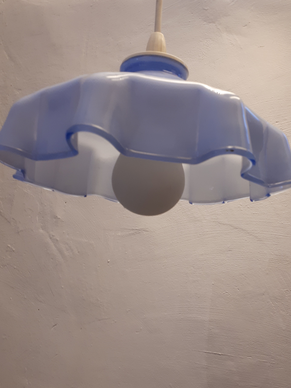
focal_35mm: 34
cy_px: 215
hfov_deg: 41.7
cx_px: 167
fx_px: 381
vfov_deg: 53.8
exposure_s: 1/33
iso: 100
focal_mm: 3.6
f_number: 1.9
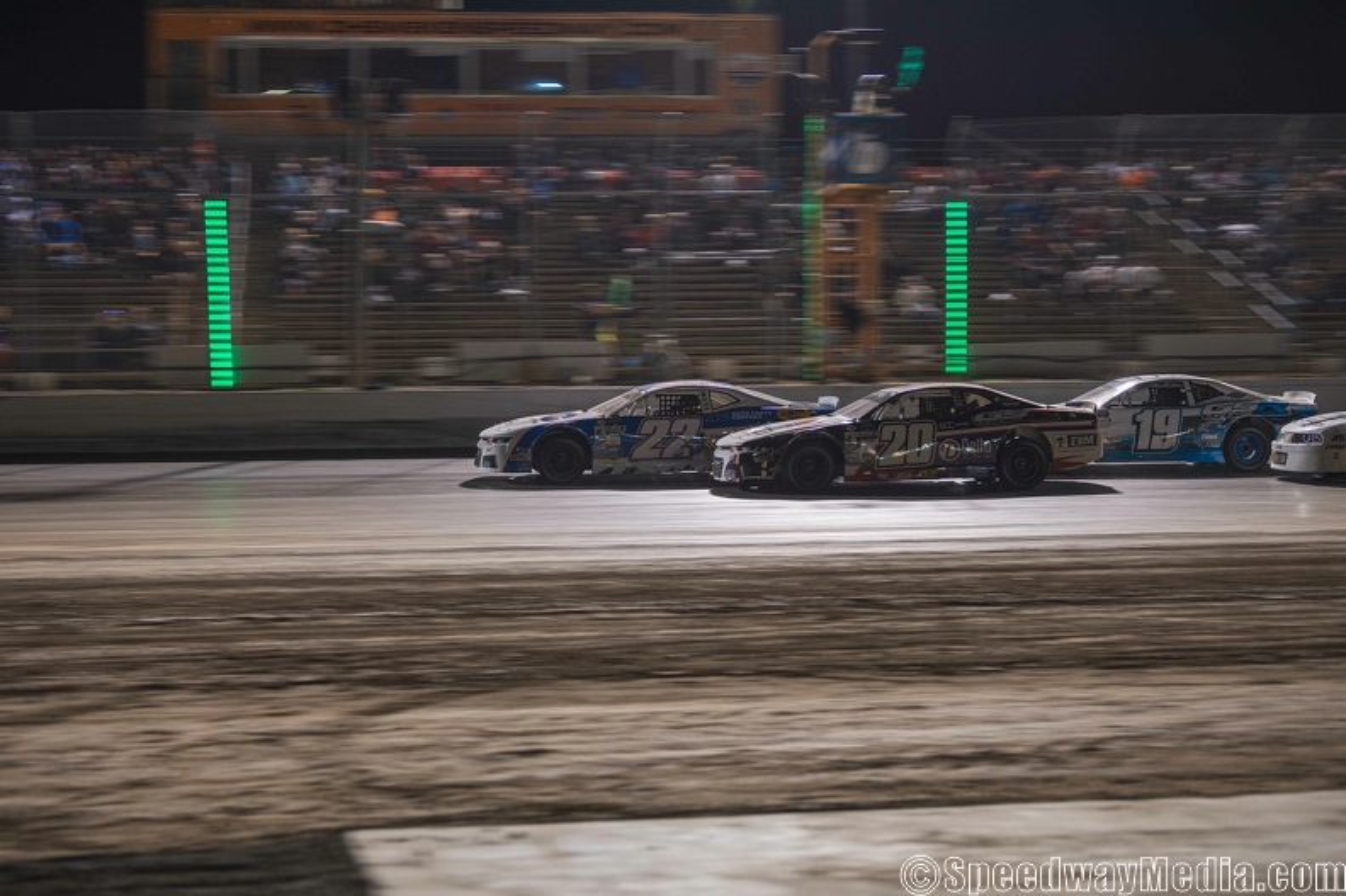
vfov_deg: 19.4
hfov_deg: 28.9
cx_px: 673
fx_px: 2615
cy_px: 448
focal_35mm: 70
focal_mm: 70
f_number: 2.8
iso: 500
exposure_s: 1/100
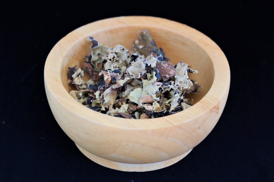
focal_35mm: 243
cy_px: 91
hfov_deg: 8.5
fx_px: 1849
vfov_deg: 5.7
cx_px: 137
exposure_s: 1/15
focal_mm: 161.8
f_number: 6.2
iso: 3200
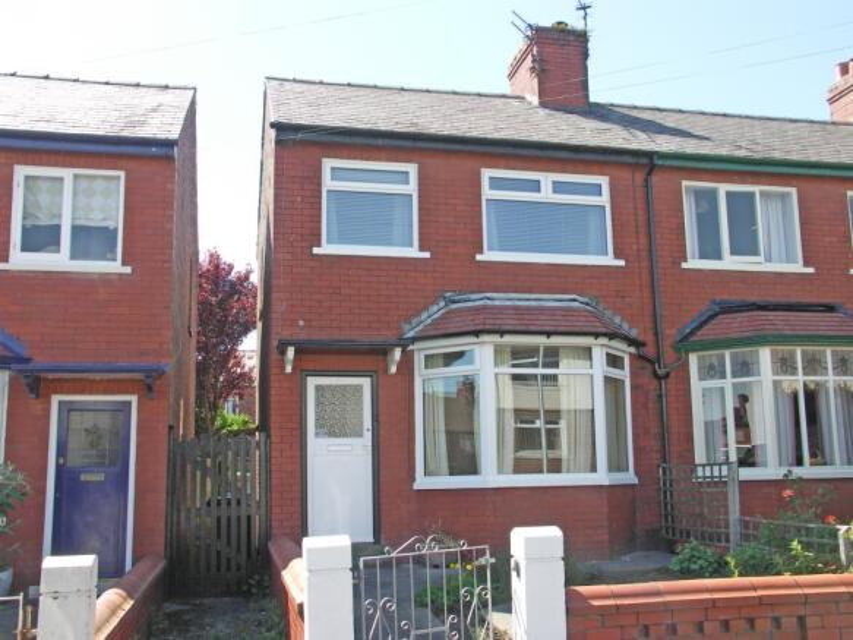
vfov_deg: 39.6
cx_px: 426
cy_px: 320
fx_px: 887
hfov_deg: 51.4
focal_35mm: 36
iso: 50
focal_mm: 9.5
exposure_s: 1/60
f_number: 6.3
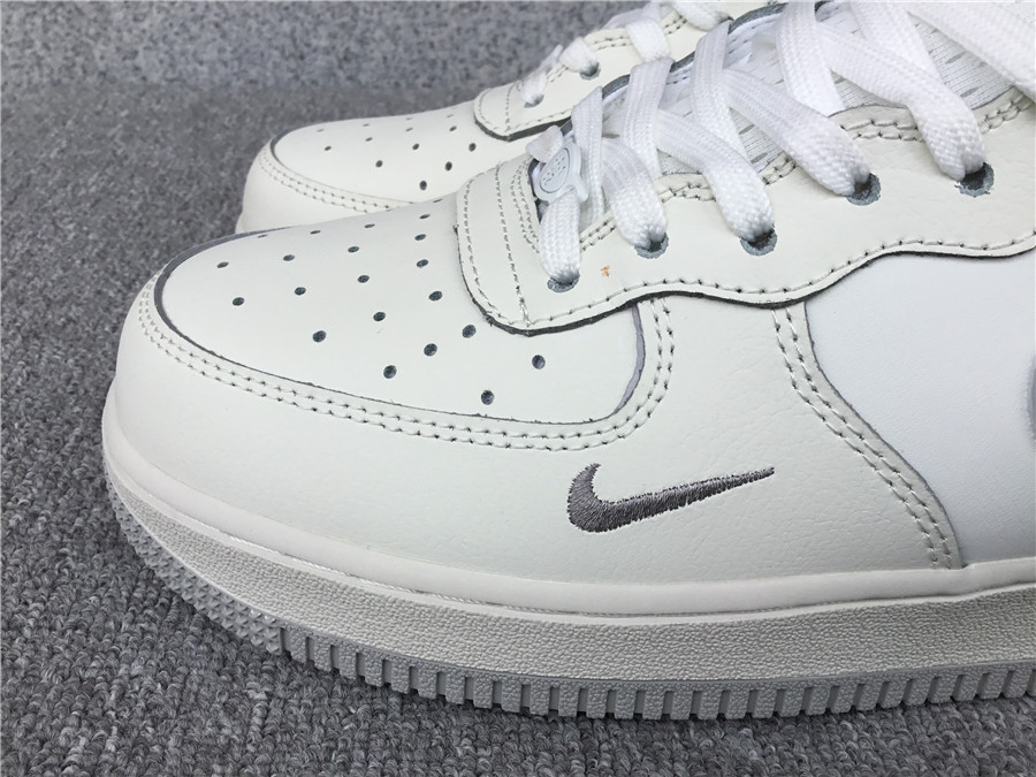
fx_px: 928
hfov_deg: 58.4
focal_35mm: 31
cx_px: 518
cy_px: 388
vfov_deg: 45.4
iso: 25
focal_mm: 3.3
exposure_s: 1/388
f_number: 2.4
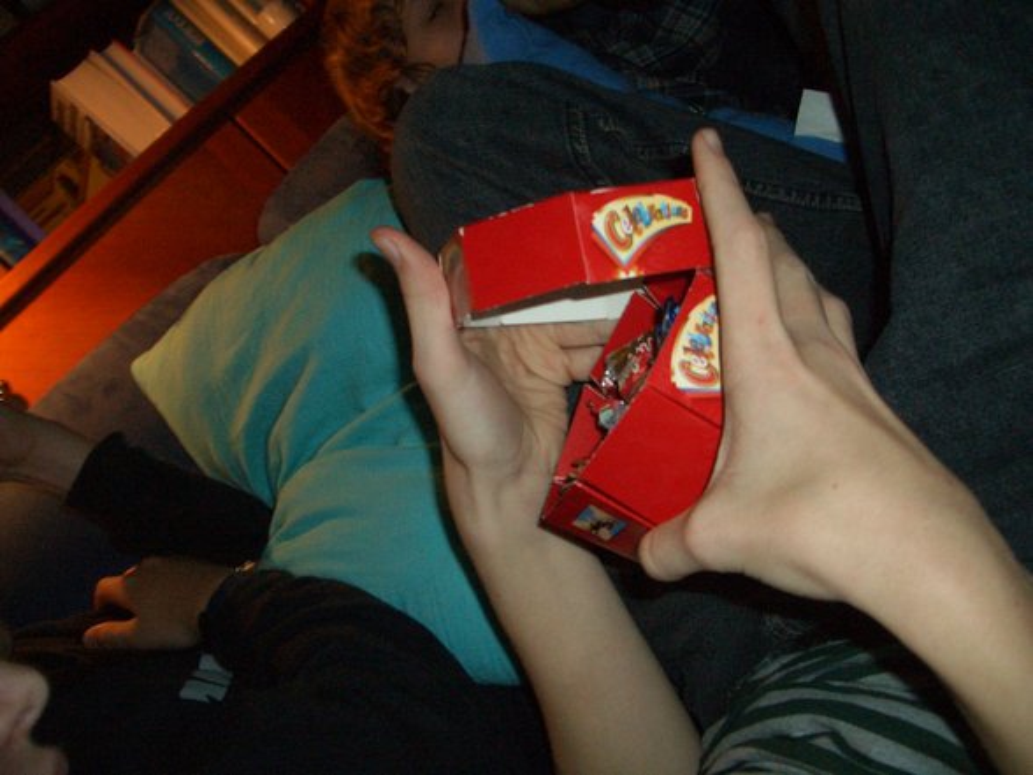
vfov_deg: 40.7
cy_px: 388
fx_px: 1044
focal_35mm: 35
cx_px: 516
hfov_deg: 52.6
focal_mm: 5.8
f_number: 2.6
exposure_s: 1/60
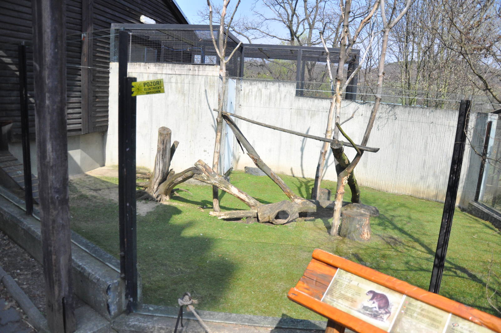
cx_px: 250
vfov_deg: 47.8
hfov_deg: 67.4
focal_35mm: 27
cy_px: 166
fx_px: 375
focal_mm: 18
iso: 800
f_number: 3.5
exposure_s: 1/4000
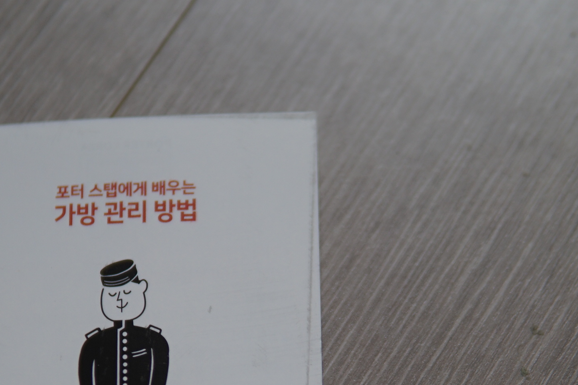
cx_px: 261
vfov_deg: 15.8
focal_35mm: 85
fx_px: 1365
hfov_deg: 23.9
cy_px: 361
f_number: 1.4
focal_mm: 30
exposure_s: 1/160
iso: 100
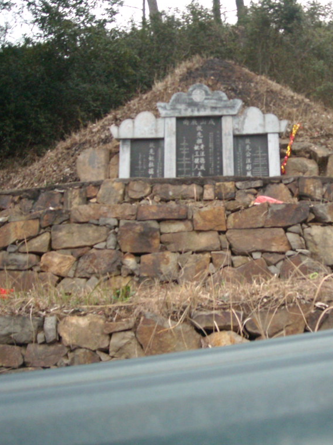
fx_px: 603
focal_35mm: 47
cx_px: 248
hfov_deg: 30.4
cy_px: 222
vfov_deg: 40.4
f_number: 2.8
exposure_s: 1/60
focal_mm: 5.7
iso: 351
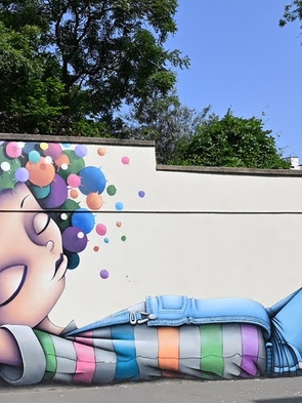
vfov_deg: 41.9
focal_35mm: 44
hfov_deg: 30.6
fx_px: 512
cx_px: 2
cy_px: 292
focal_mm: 15
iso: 100
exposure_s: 1/640
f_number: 5
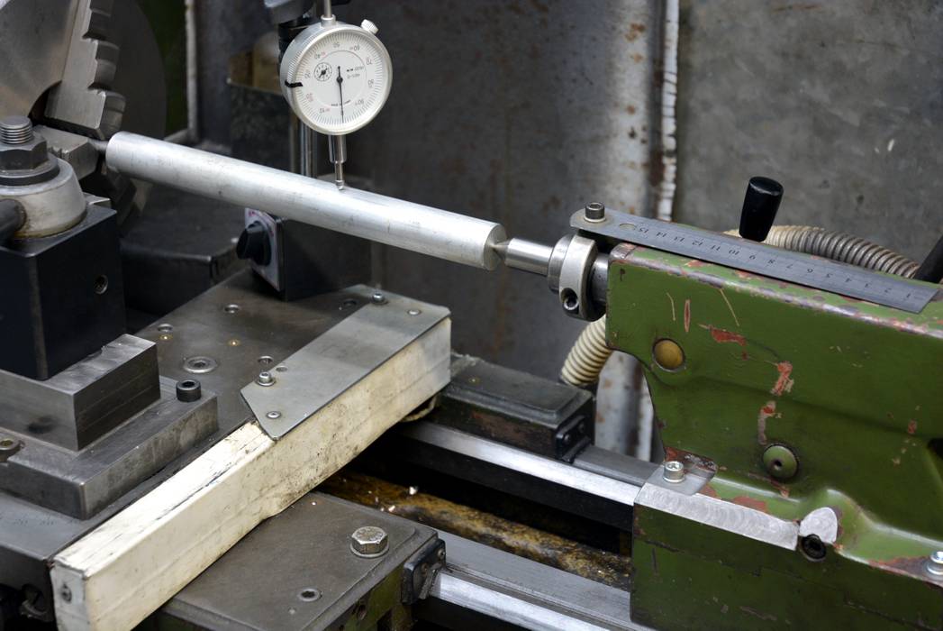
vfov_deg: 16.6
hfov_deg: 24.6
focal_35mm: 82
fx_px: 2163
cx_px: 472
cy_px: 316
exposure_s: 1/60
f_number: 4.5
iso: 800
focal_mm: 55
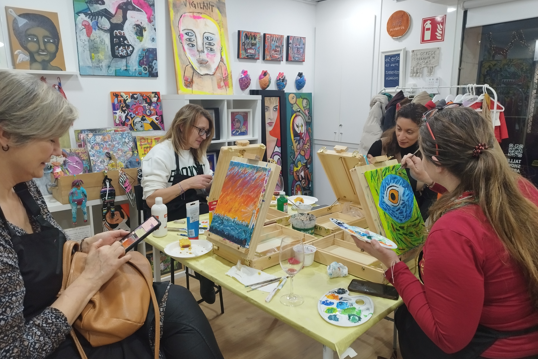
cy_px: 174
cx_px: 269
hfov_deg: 71.5
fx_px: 374
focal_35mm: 25
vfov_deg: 51.3
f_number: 1.89
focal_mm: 5.89
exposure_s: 1/50
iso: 200
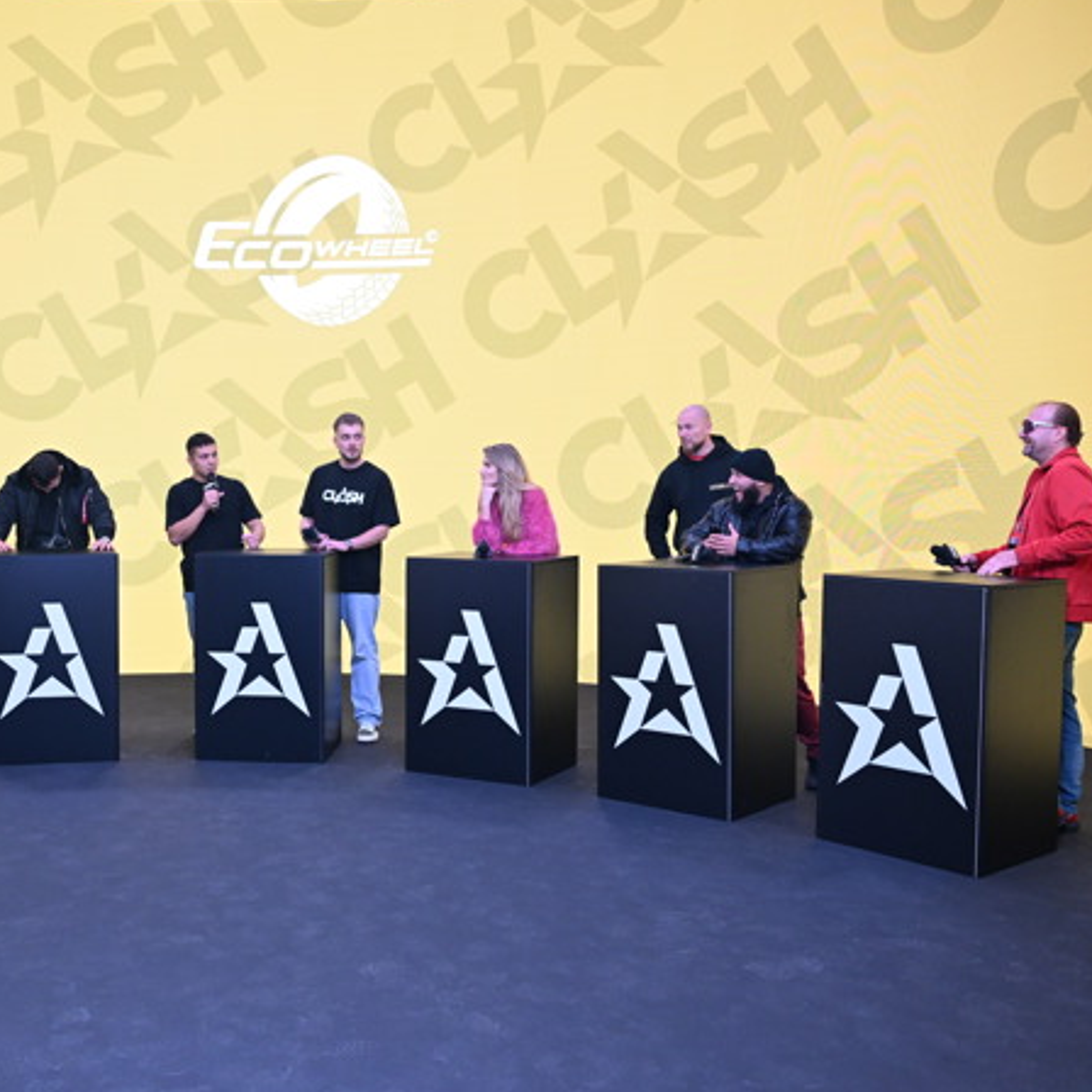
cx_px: 358
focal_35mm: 38
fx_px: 1356
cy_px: 548
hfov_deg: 43.2
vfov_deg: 43.9
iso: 2500
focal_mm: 29
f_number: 5
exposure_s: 1/200
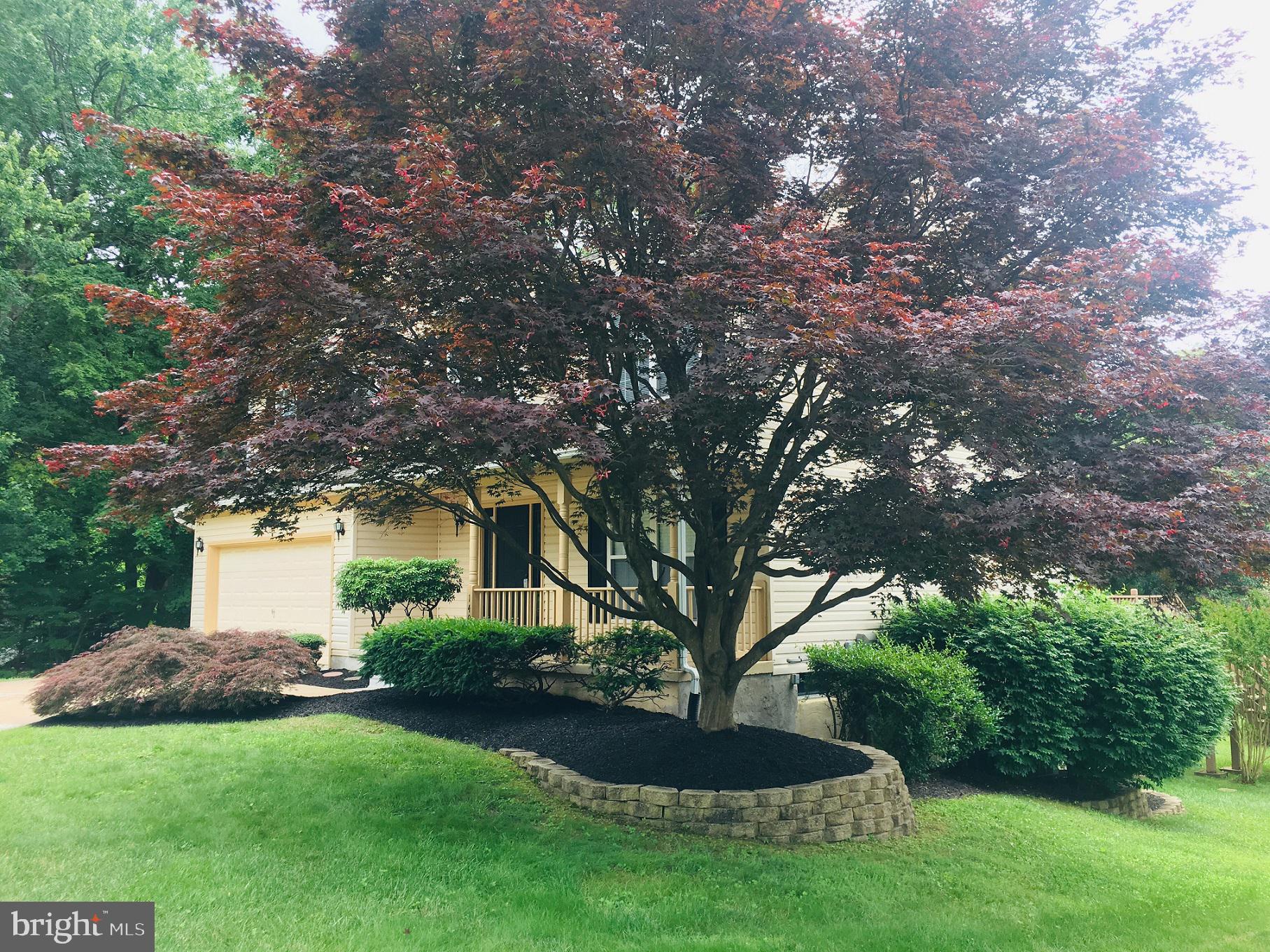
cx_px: 635
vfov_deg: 48.2
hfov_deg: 61.7
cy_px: 476
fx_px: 1064
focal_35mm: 29
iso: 25
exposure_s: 1/238
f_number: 2.2
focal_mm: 4.15
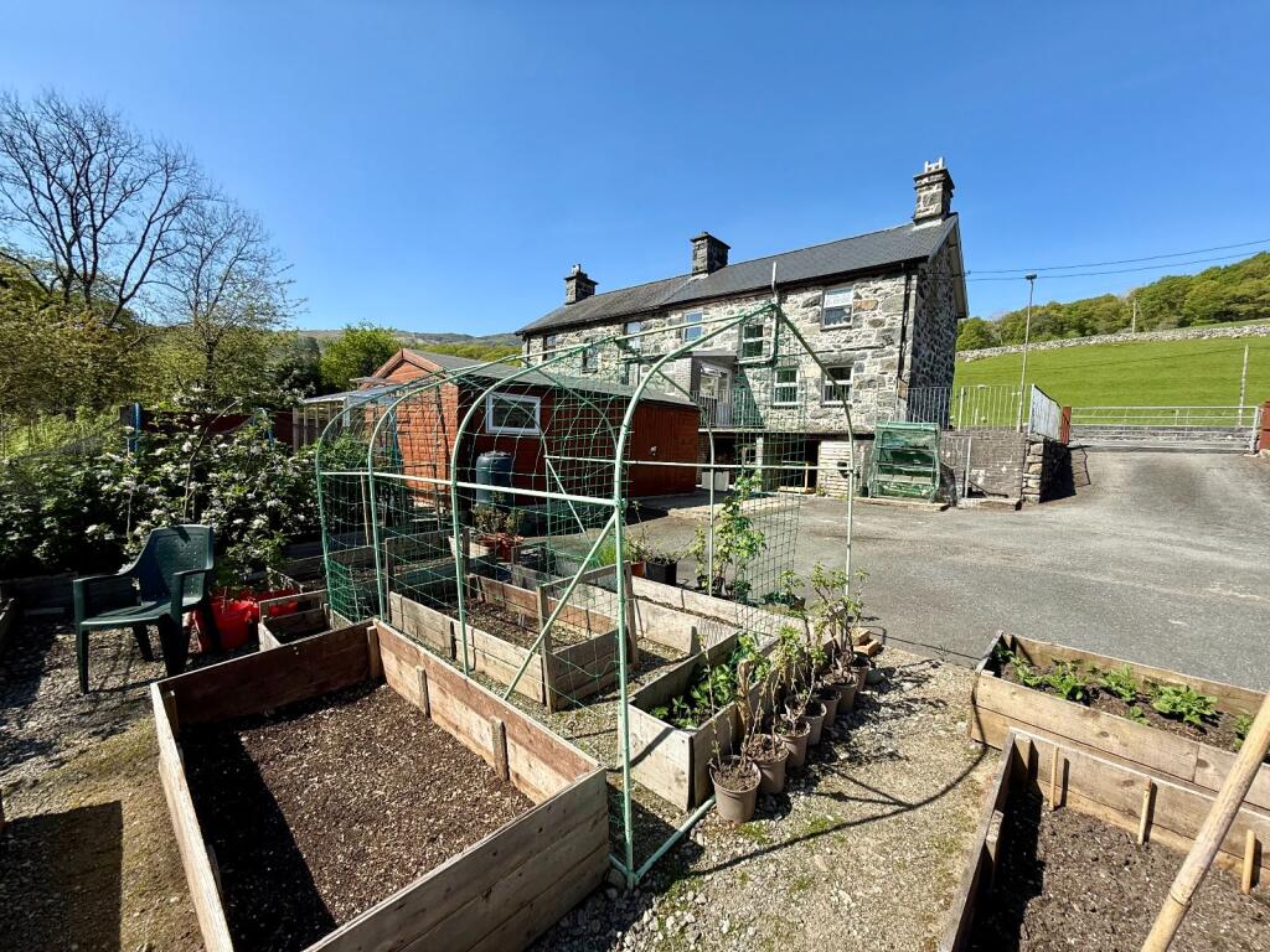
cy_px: 476
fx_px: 514
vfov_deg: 85.7
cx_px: 635
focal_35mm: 14
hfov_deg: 102.1
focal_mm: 2.22
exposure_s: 1/1399
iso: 50
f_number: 2.2
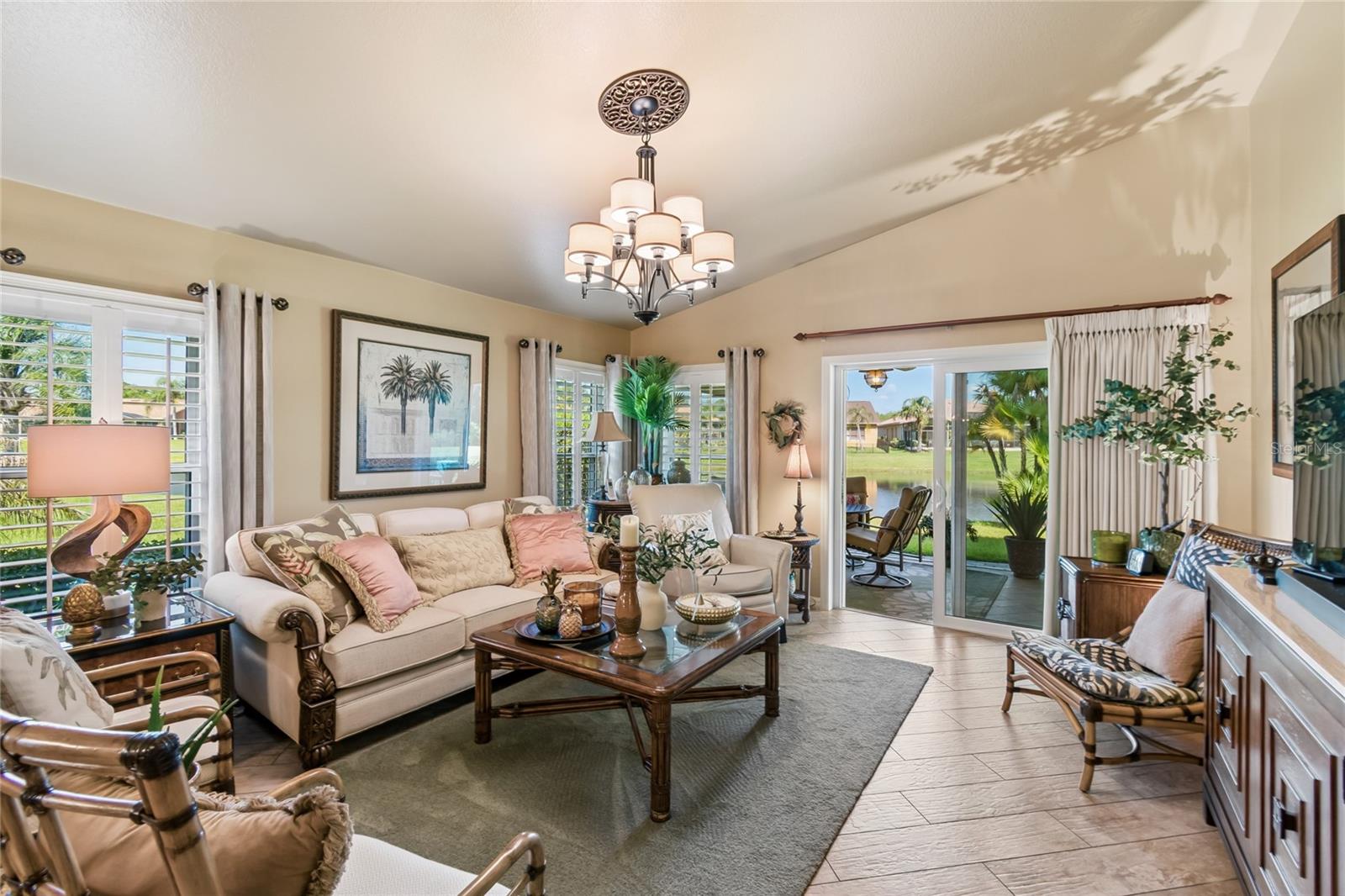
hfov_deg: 100.4
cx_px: 672
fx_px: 560
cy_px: 448
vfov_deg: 77.3
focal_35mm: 15
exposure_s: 1/13
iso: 100
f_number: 7.1
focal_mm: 10
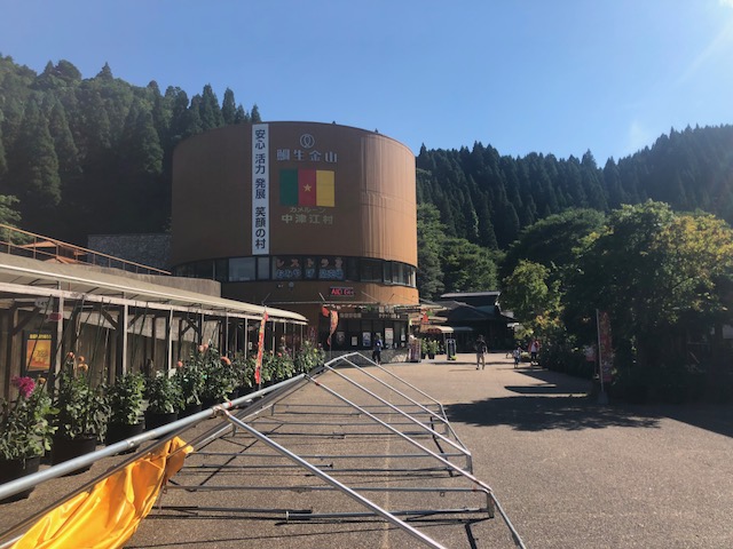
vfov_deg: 48.2
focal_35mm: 29
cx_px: 366
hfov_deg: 61.7
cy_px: 274
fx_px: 614
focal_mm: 3.99
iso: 20
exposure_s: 1/1600
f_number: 1.8
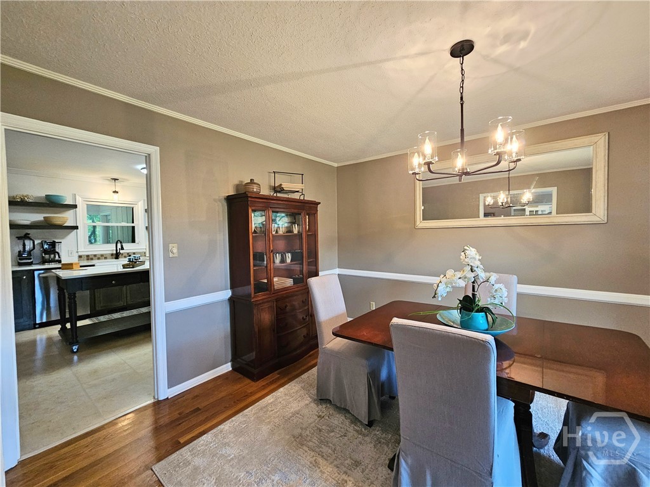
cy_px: 244
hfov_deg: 106.2
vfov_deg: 89.9
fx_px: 244
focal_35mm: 13
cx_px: 325
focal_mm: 2.2
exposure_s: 1/60
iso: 320
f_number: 2.2
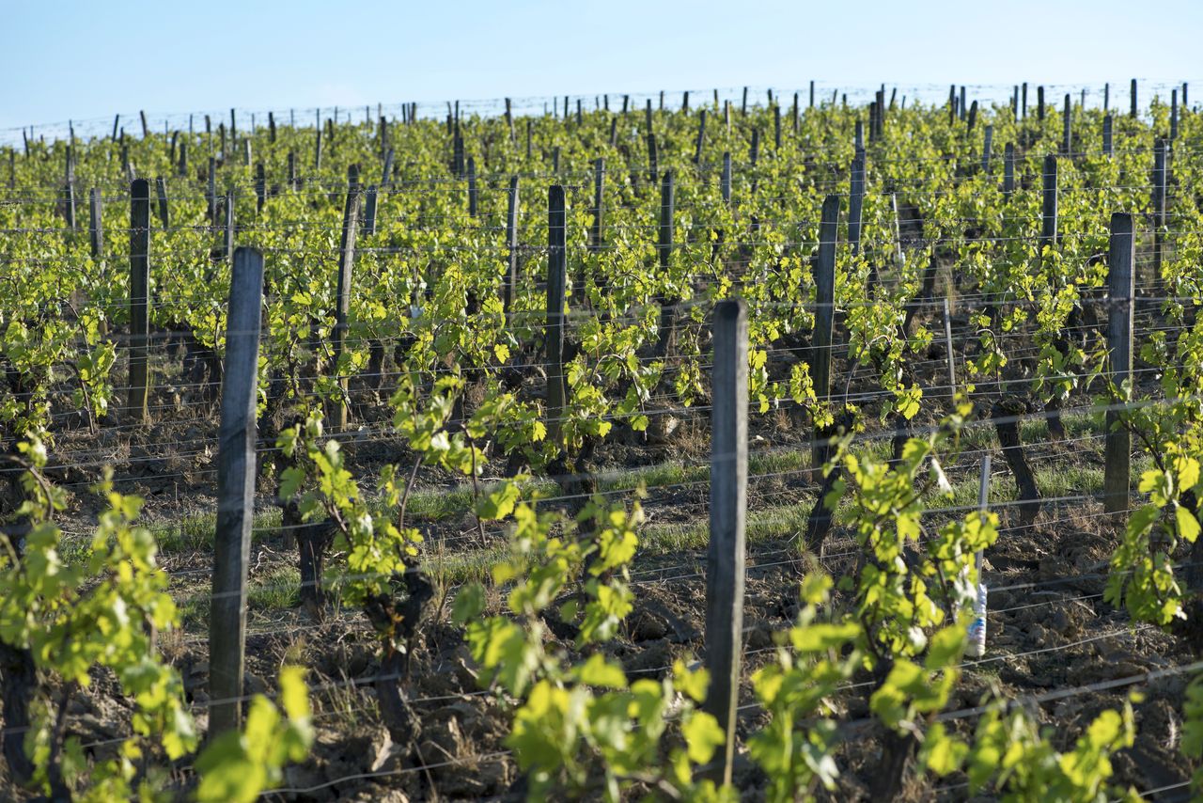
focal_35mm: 105
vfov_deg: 13.0
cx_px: 602
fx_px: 3509
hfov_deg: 19.5
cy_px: 402
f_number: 5.6
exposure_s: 1/250
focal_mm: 105
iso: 100
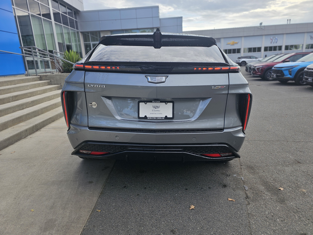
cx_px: 156
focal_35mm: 23
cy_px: 118
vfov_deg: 58.9
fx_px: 208
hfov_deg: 73.9
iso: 10
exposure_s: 1/389
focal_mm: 6.3
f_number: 1.7
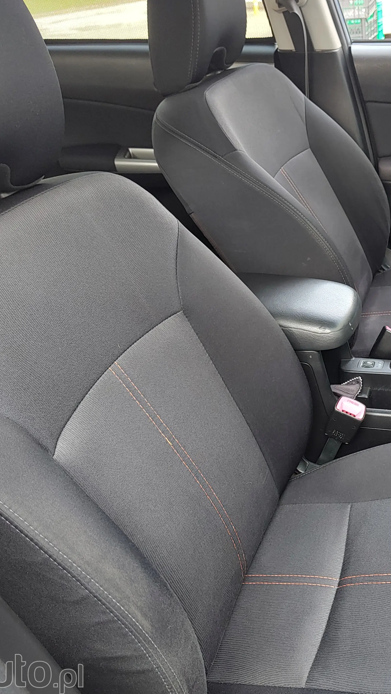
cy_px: 346
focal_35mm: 34
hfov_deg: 33.6
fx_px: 627
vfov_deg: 58.0
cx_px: 313
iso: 176
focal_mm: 5.56
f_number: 1.8
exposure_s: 1/100
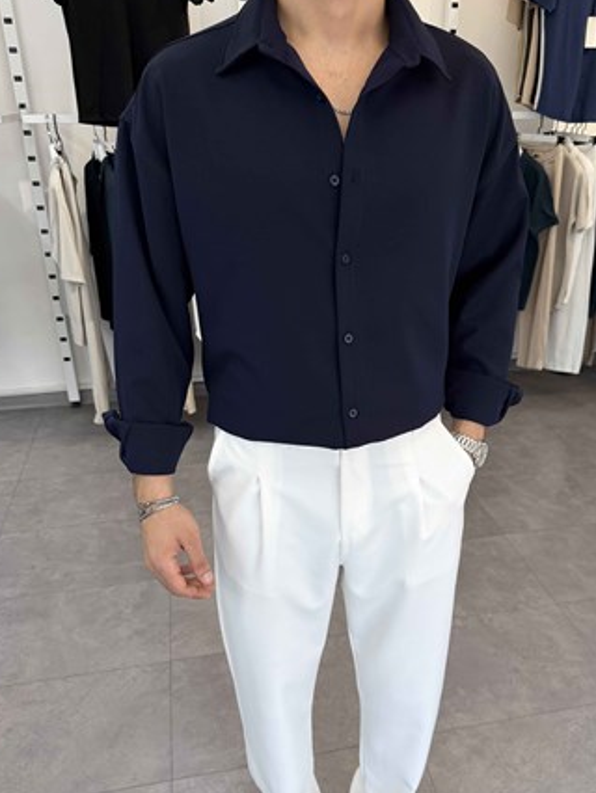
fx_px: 688
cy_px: 470
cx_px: 345
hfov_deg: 46.7
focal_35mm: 30
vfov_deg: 59.5
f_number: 1.78
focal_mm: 6.76
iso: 80
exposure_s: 1/450
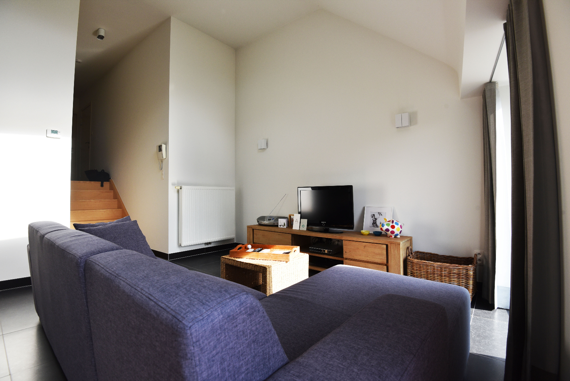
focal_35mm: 16
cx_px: 285
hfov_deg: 96.7
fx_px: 253
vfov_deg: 73.8
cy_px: 190
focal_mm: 16
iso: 400
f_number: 8
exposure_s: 1/200
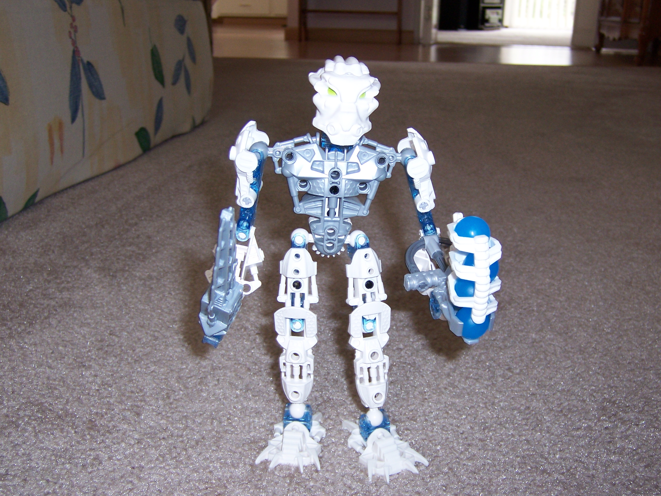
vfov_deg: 36.0
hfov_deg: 46.8
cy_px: 248
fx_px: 764
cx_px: 330
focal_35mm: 40
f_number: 3.4
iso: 140
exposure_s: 1/60
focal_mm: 6.7
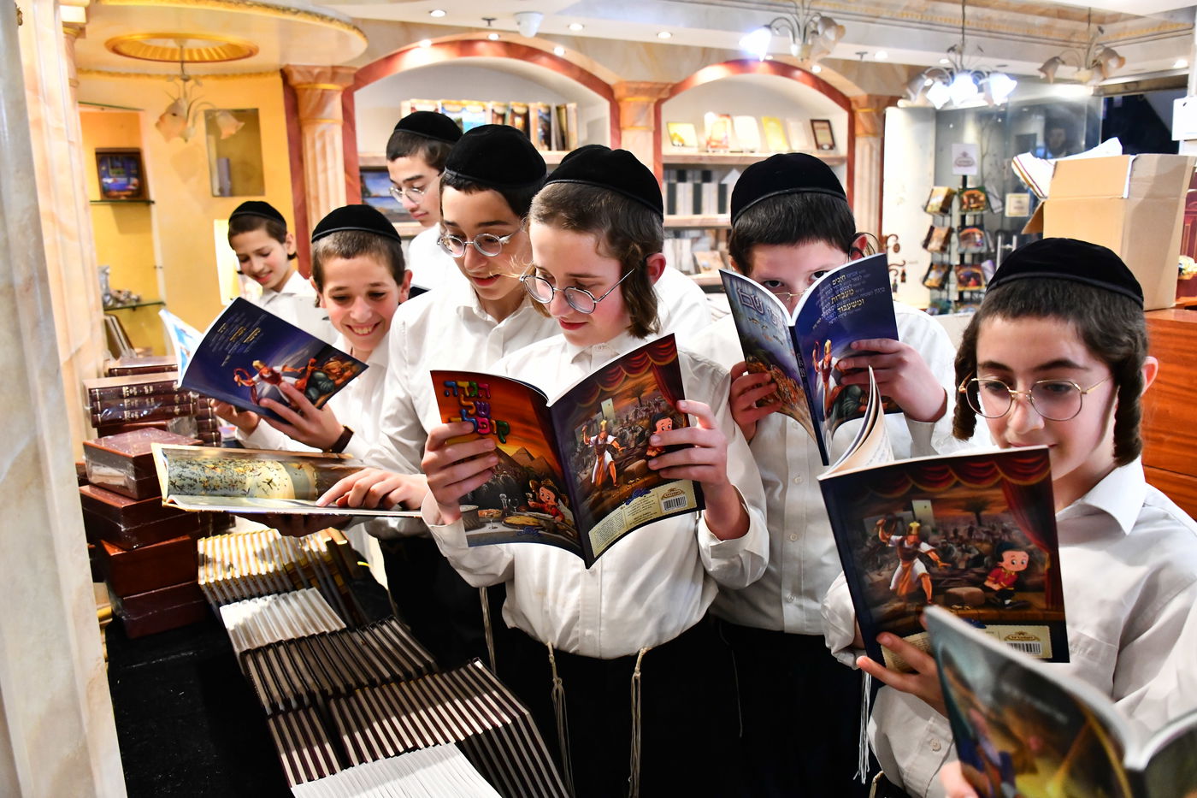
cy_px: 399
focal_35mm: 28
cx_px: 598
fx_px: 931
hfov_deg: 65.5
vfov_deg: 46.4
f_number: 5.6
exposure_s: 1/60
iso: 4000
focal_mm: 28
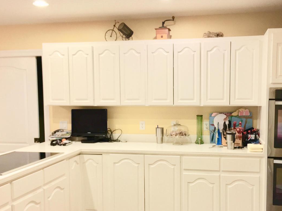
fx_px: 309
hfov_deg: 48.8
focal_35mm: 38
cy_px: 124
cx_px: 165
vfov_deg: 37.6
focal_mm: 4.15
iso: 100
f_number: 2.2
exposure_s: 1/30
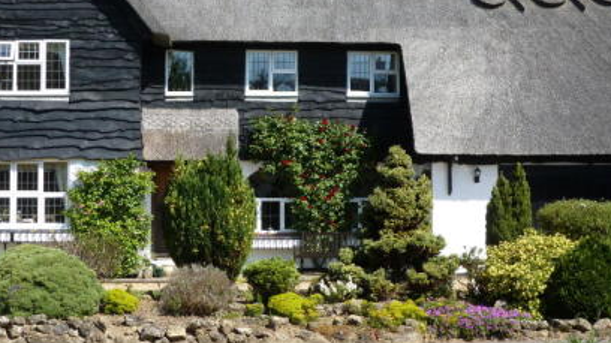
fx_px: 1312
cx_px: 252
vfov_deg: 14.9
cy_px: 116
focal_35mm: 81
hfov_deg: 26.2
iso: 100
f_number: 4.3
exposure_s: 1/320
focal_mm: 9.4
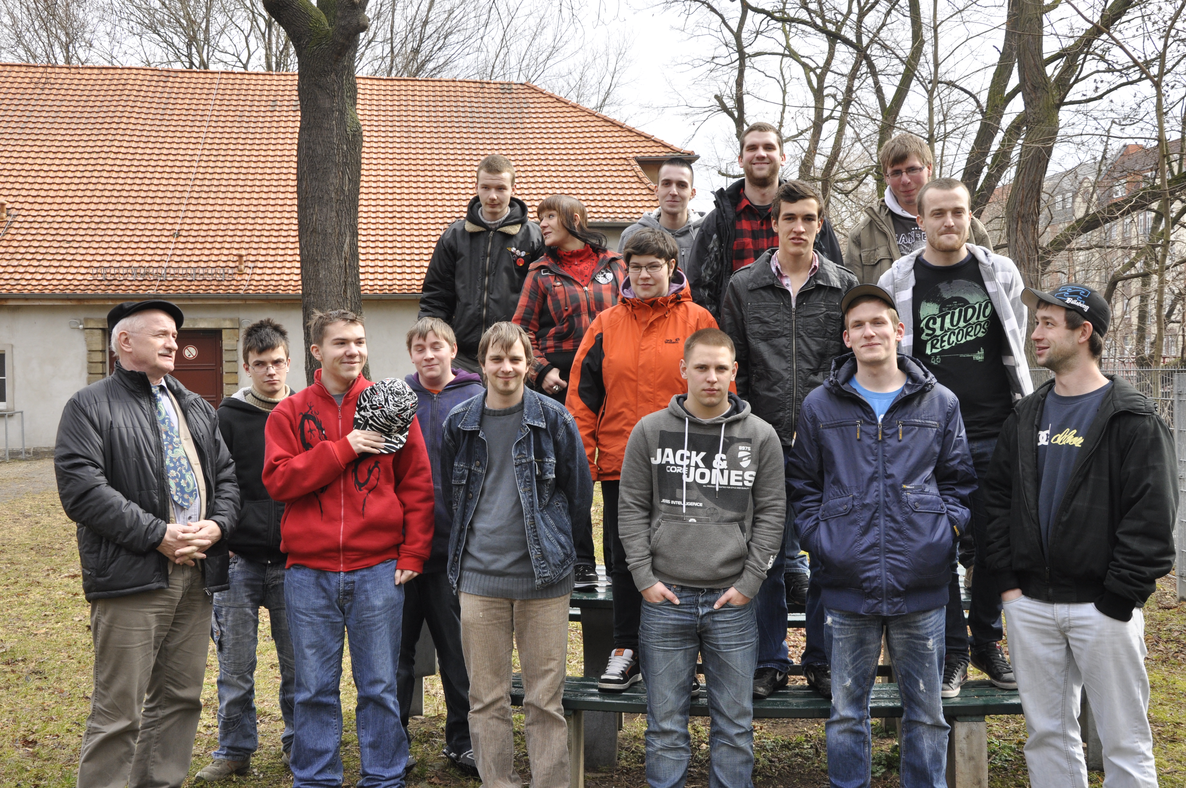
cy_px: 394
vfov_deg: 35.4
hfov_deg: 51.3
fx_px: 1234
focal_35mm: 38
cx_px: 593
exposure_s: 1/200
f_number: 9
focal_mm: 25
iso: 400
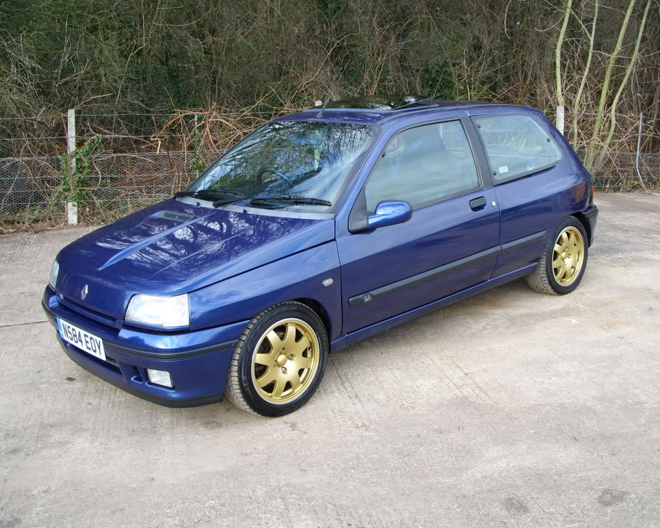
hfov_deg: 45.8
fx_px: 781
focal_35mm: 40
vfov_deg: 37.3
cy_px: 263
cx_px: 339
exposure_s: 1/154
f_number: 2.8
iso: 50
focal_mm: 7.8
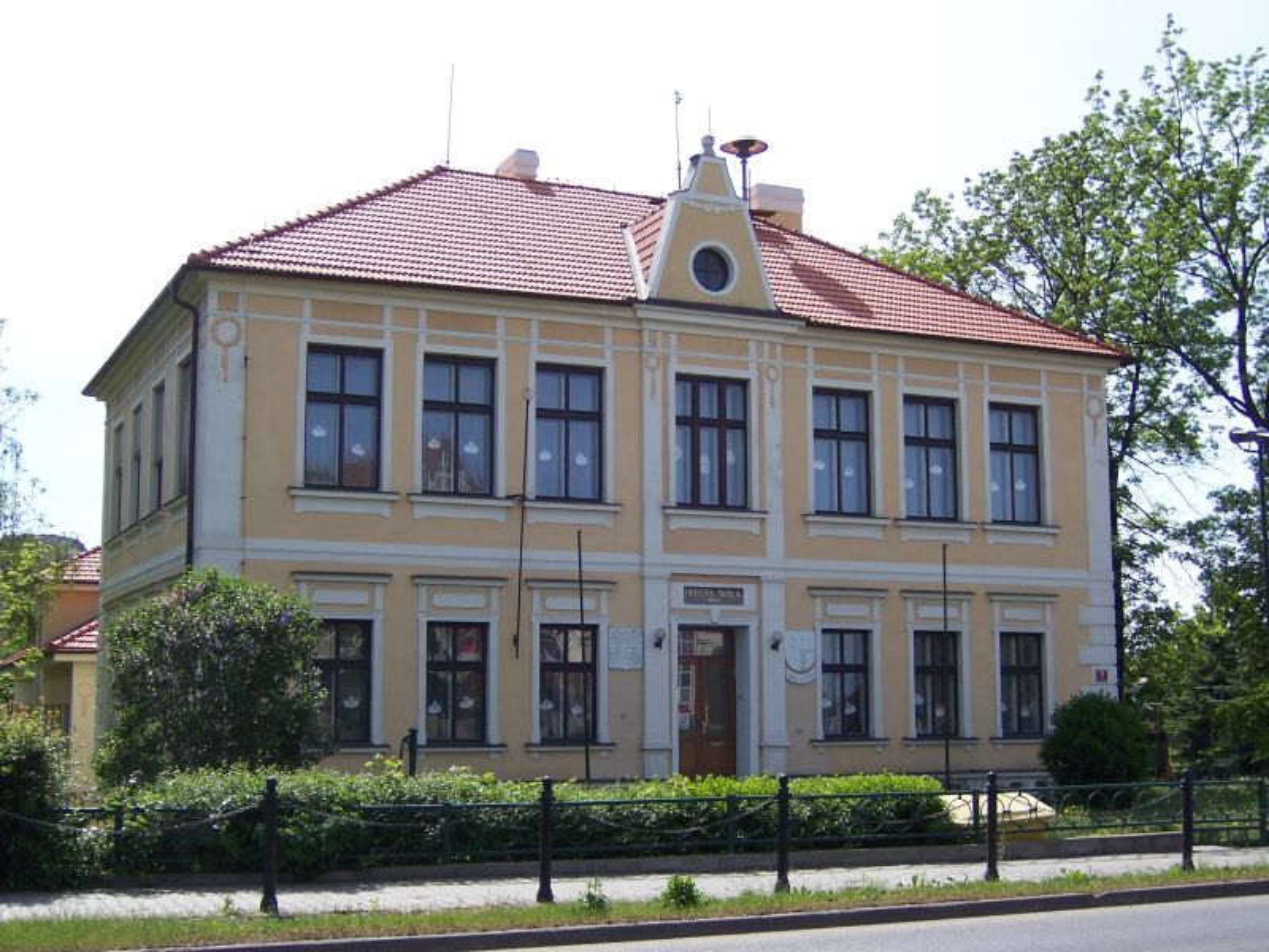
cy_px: 476
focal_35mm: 45
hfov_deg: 42.1
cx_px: 634
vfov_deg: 32.2
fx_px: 1650
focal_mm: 7.7
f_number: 3.2
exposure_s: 1/800
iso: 80
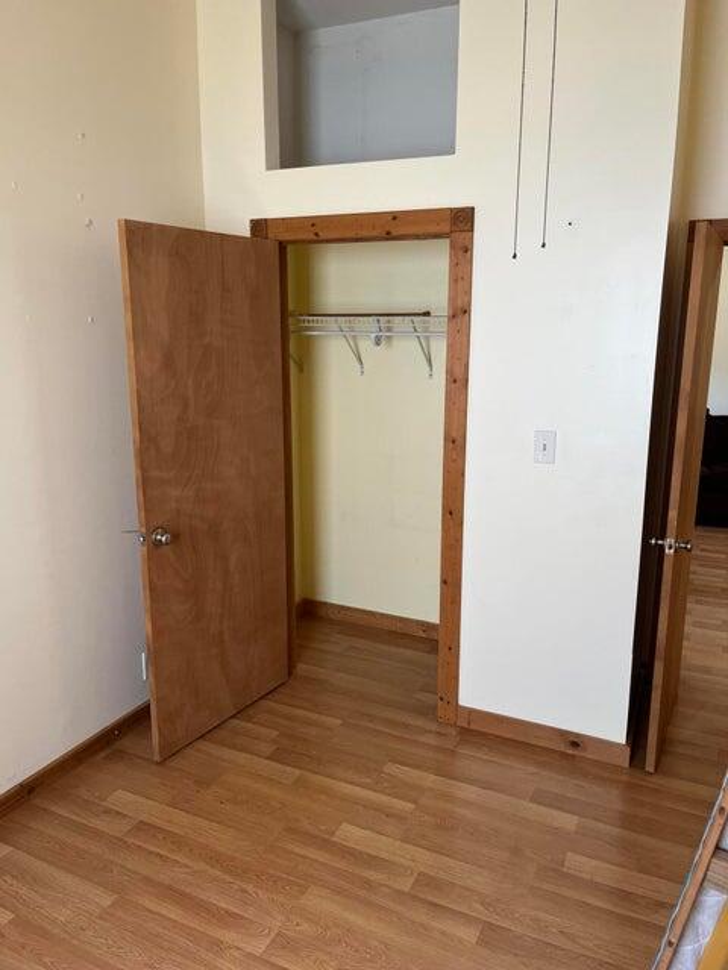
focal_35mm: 26
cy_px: 485
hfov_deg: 53.1
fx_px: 729
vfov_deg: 67.3
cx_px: 364
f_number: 1.6
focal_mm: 5.1
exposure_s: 1/94
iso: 125
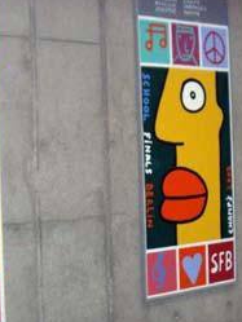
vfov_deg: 23.3
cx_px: 112
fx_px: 782
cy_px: 155
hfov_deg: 17.6
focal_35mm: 84
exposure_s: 1/60
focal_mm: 6.2
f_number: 2.7
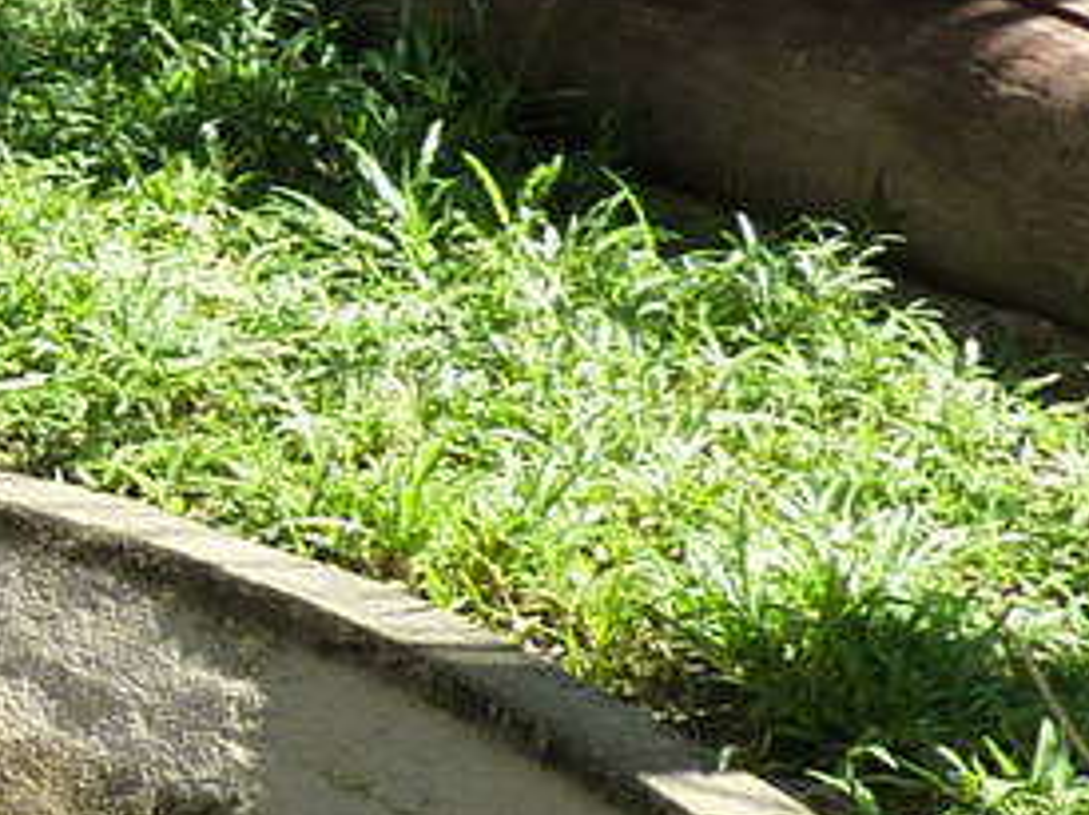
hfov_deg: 11.5
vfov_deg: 10.1
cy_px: 231
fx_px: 4589
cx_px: -1415
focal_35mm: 146
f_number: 4
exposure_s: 1/125
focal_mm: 4.1
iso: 125
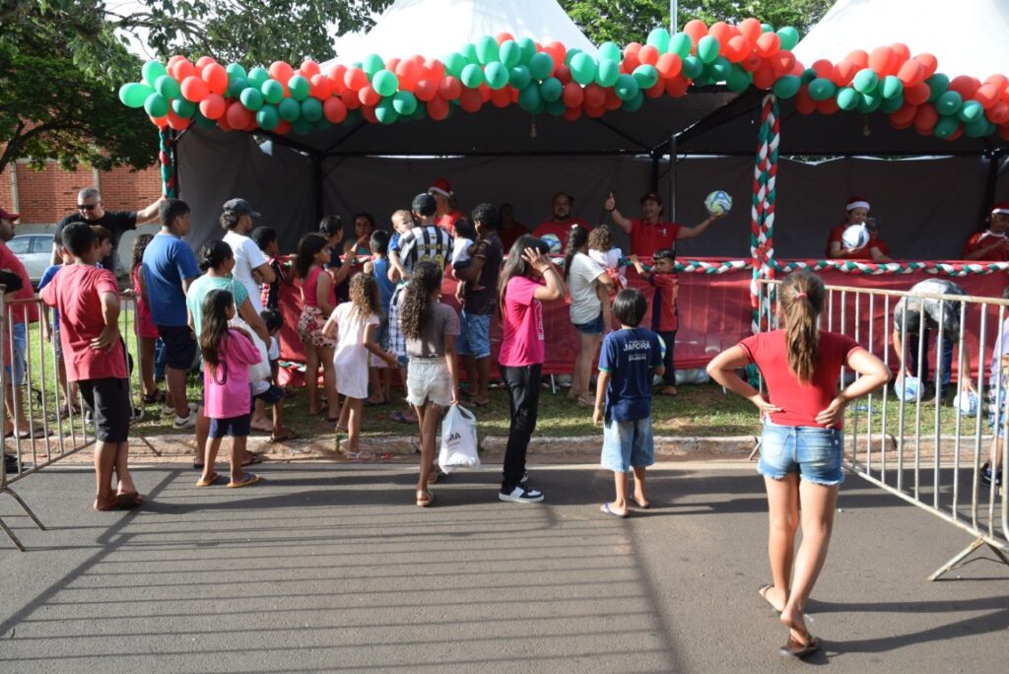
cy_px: 337
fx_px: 757
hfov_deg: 67.4
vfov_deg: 48.0
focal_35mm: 27
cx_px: 504
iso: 360
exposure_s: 1/250
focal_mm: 18
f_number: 8
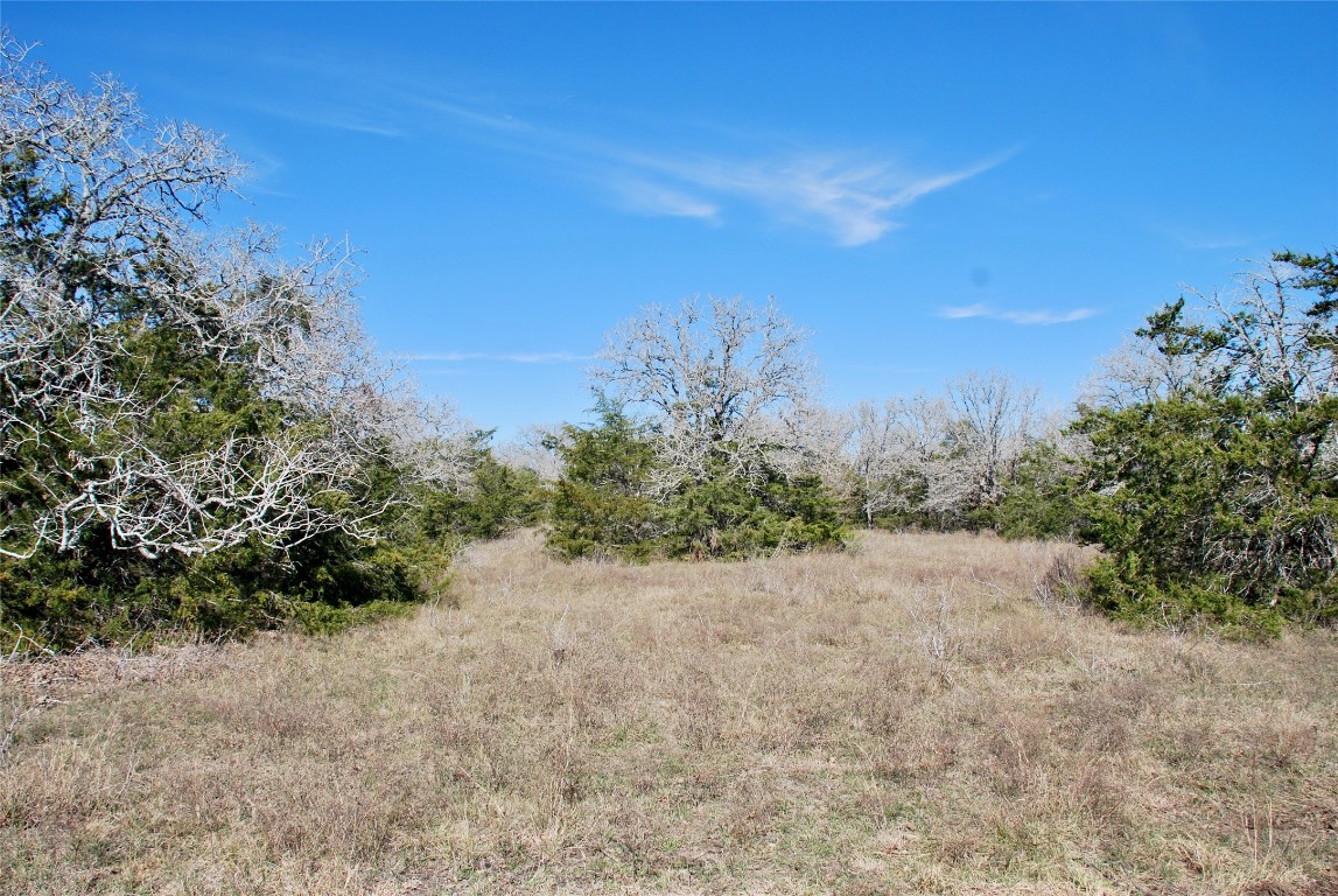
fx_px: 1005
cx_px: 669
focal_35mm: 27
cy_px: 448
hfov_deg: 67.3
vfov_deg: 48.1
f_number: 8
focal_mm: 18
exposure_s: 1/250
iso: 100
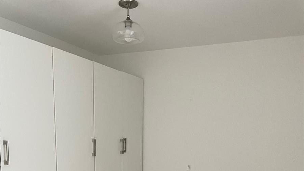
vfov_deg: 28.4
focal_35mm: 38
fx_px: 306
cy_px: 186
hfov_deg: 52.8
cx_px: 151
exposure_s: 1/60
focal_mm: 4.2
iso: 500
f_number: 1.6
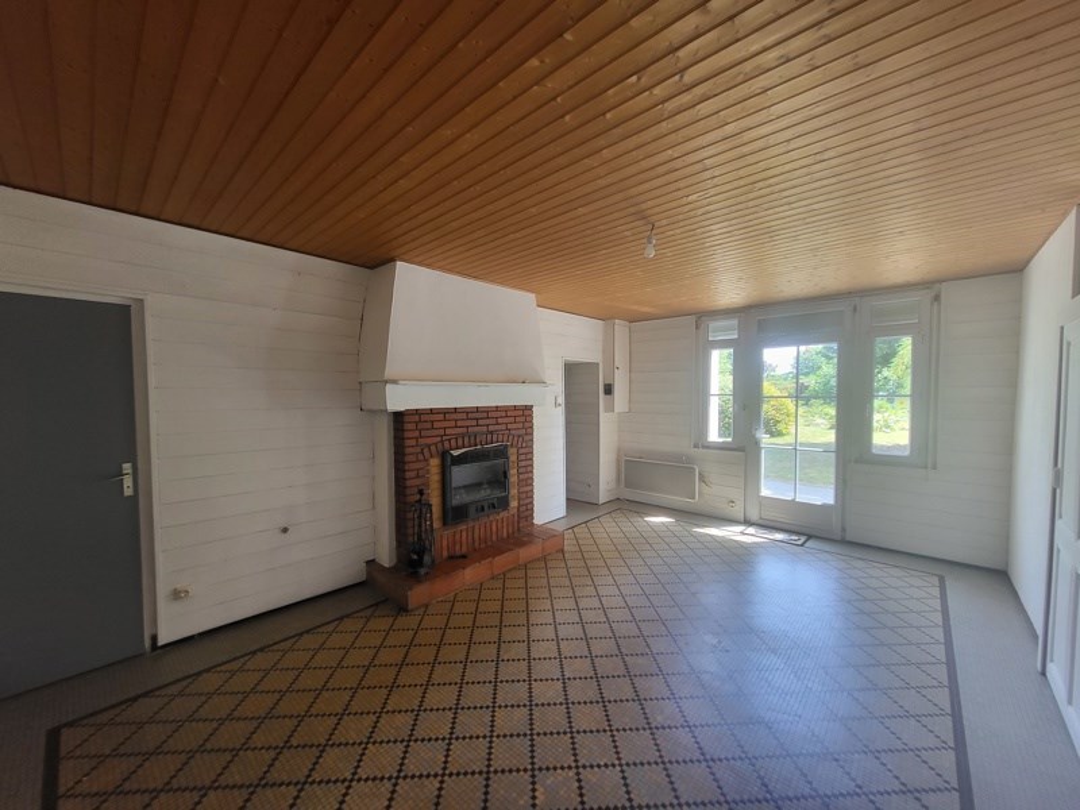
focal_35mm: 13
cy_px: 405
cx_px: 540
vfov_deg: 89.9
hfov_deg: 106.2
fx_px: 406
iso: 125
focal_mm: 1.74
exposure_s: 1/50
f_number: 2.2
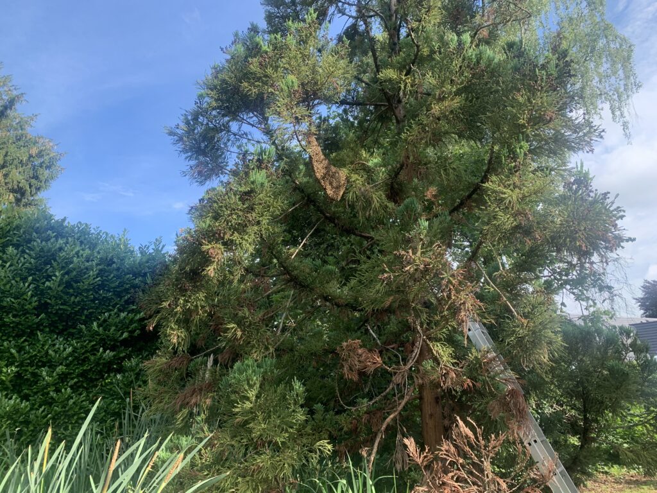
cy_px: 246
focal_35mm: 26
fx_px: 493
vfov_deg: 53.1
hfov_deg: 67.3
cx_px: 328
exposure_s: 1/555
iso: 25
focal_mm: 4.25
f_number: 1.8
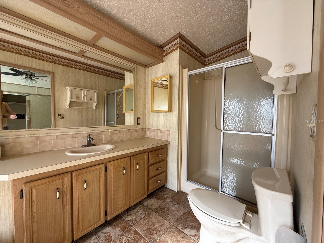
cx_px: 162
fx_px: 131
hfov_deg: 102.1
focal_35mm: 14
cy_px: 122
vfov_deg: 85.7
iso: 80
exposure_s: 1/99
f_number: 2.2
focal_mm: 2.22
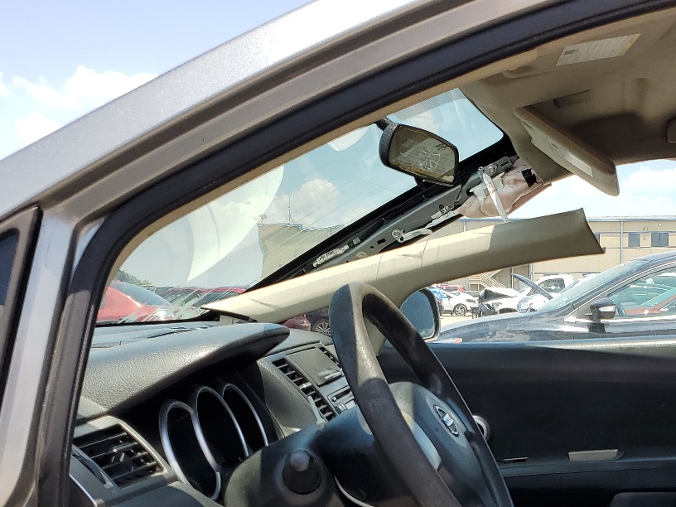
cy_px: 445
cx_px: 565
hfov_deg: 35.9
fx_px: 996
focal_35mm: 51
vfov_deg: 27.6
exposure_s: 1/1429
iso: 50
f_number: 1.5
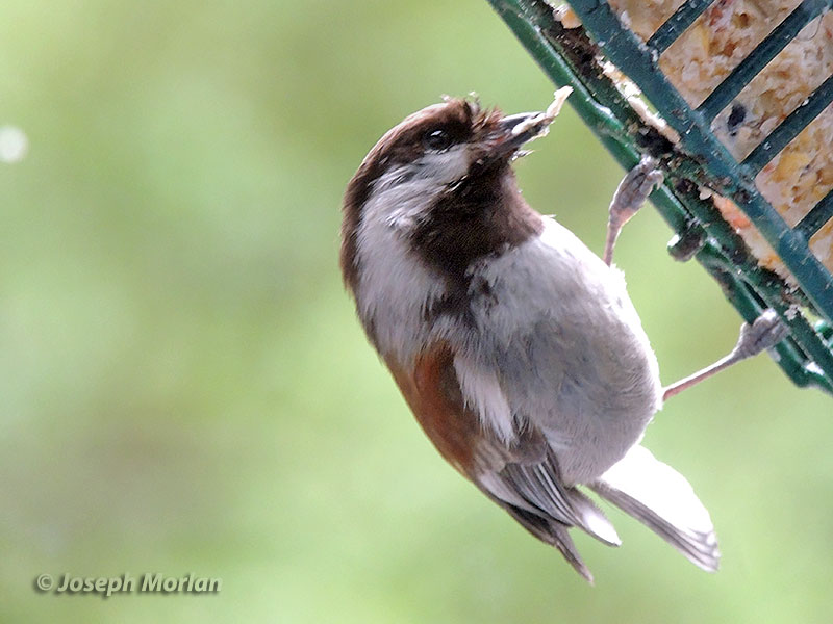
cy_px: 312
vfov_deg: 2.7
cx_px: 416
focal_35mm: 550
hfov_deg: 3.6
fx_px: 13235
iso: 800
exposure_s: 1/125
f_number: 4.9
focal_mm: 98.1
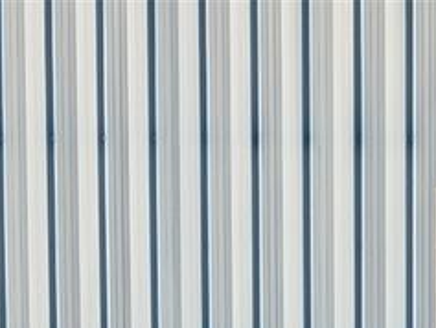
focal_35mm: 212
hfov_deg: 9.2
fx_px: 2672
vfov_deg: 6.7
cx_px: 579
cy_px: 706
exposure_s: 1/1111
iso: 21
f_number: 1.68
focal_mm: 6.9
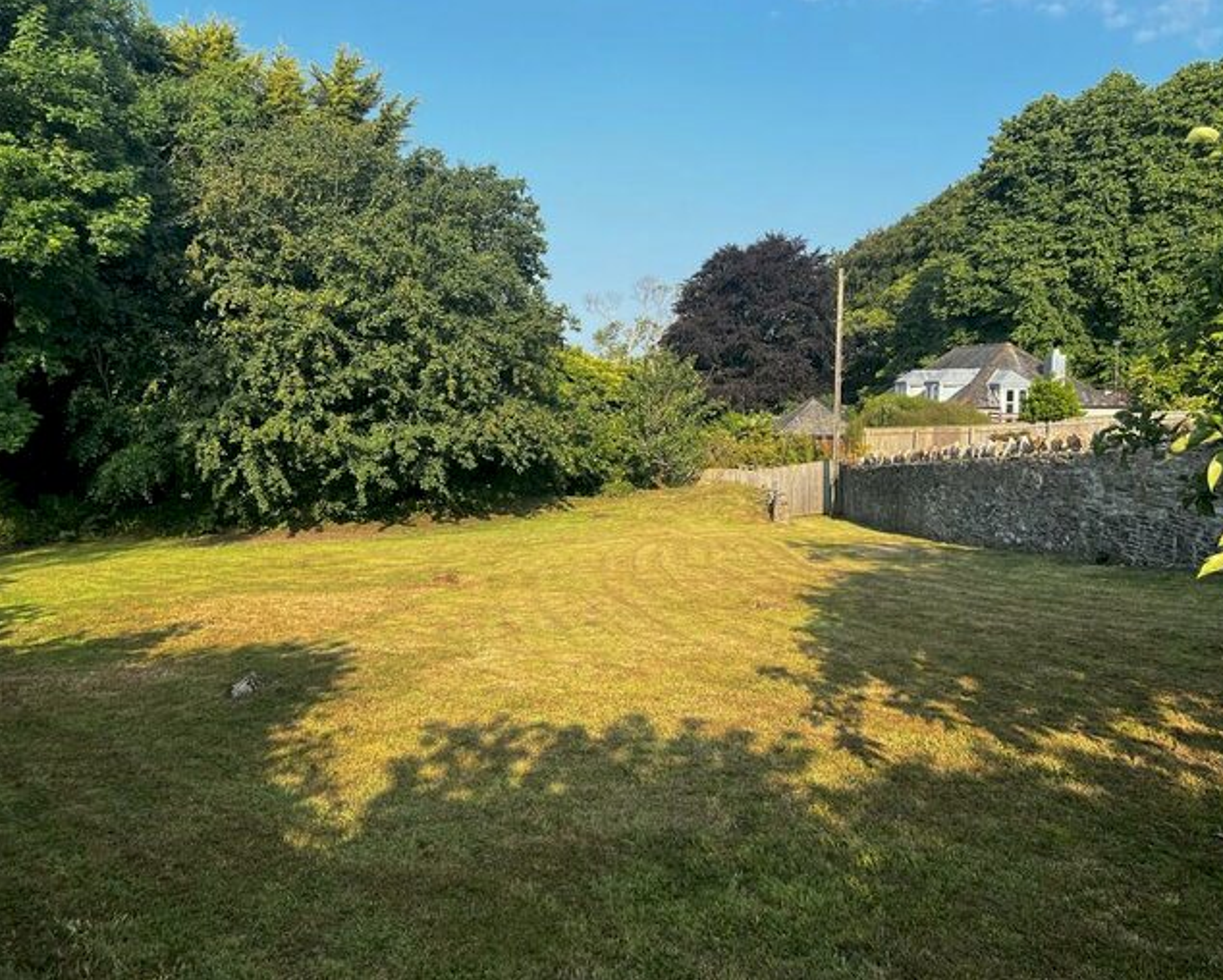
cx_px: 660
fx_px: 1014
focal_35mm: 28
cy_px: 487
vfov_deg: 51.6
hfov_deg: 62.1
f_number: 1.5
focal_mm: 5.7
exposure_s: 1/2045
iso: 50
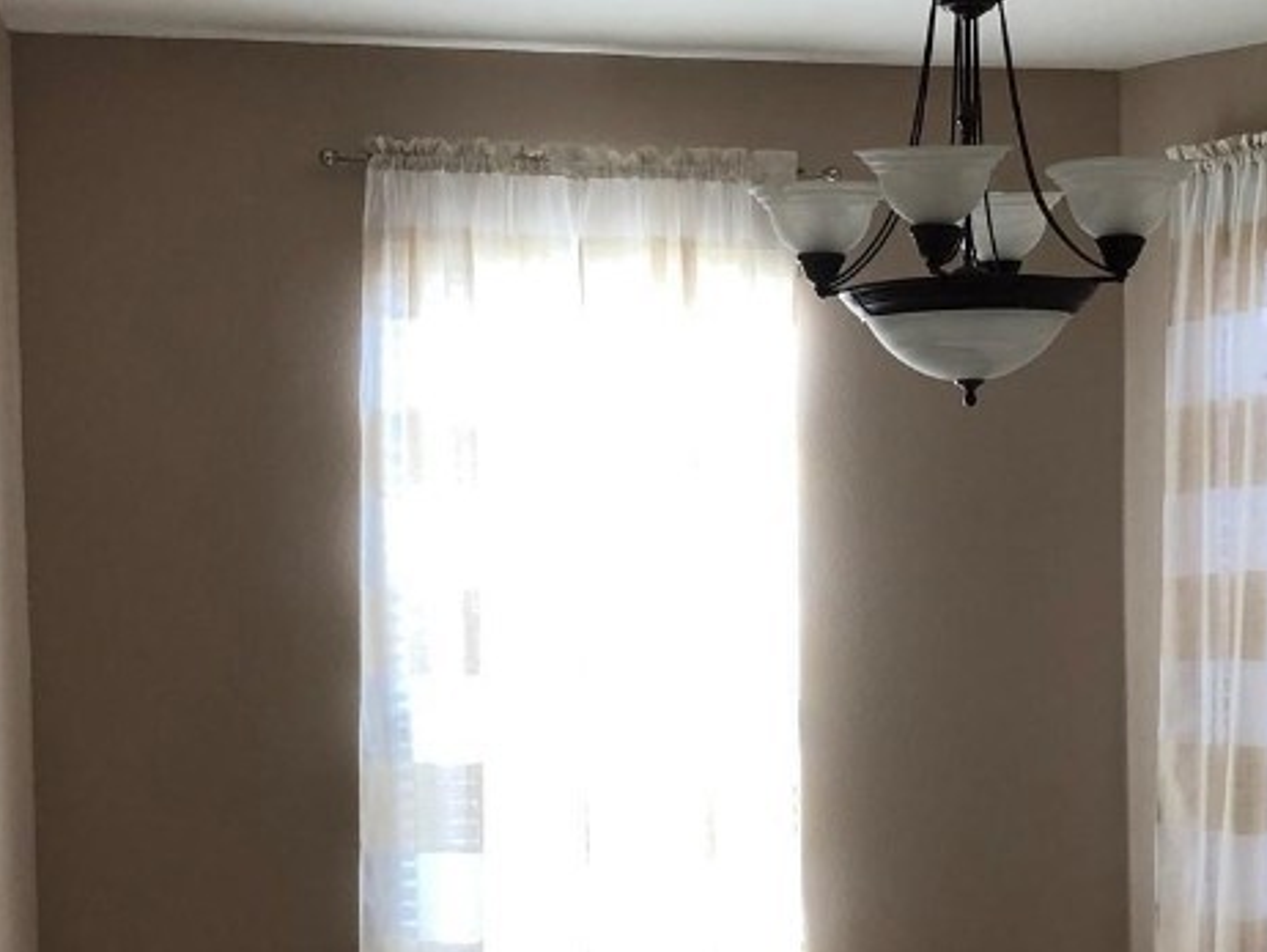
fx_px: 2270
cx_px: 941
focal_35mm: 62
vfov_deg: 23.5
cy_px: 700
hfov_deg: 30.7
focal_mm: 3.99
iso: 25
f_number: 1.8
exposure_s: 1/40
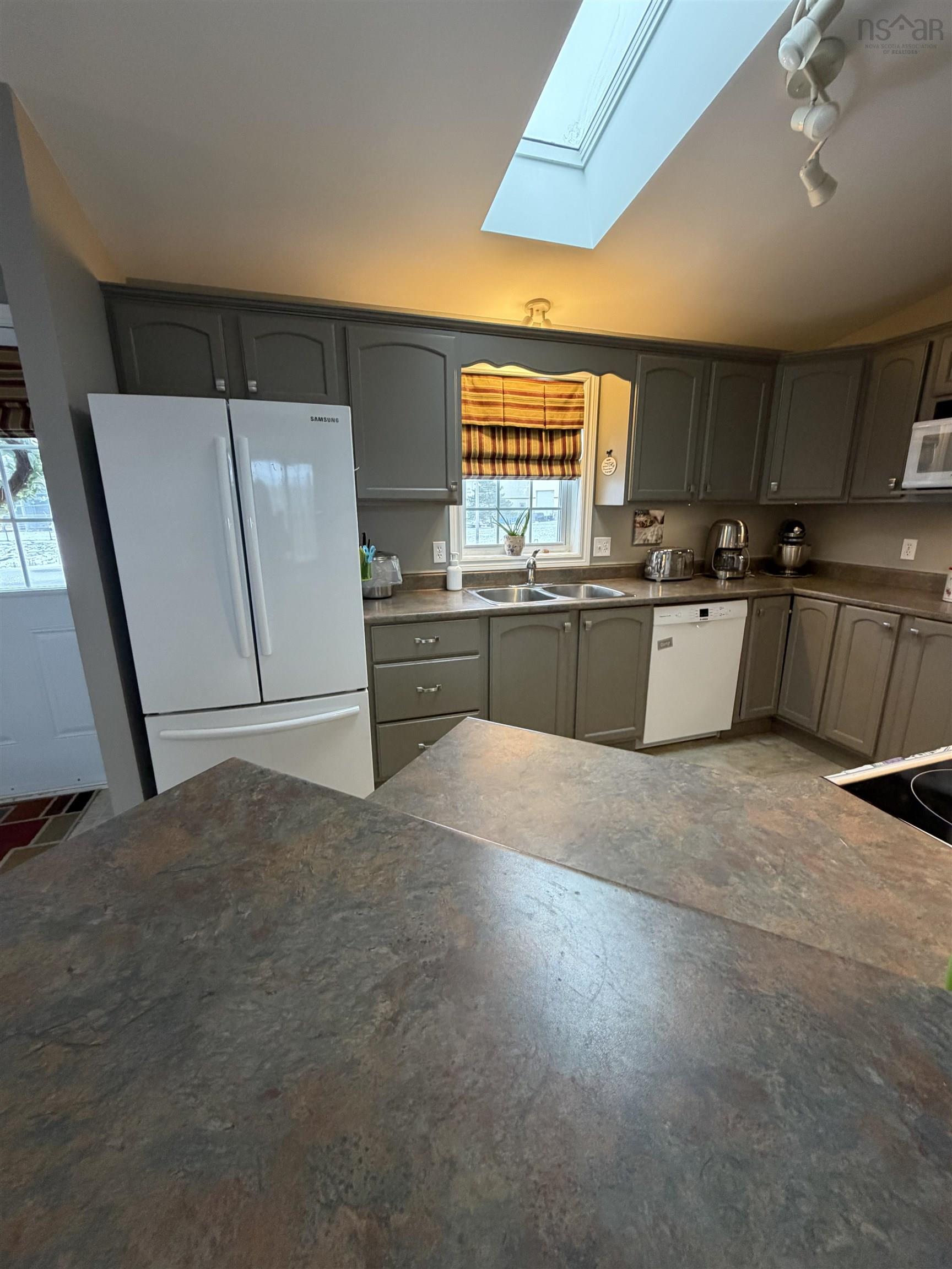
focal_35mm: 14
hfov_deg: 85.7
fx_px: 513
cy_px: 634
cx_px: 476
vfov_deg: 102.1
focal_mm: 2.22
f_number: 2.2
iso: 320
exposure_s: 1/60
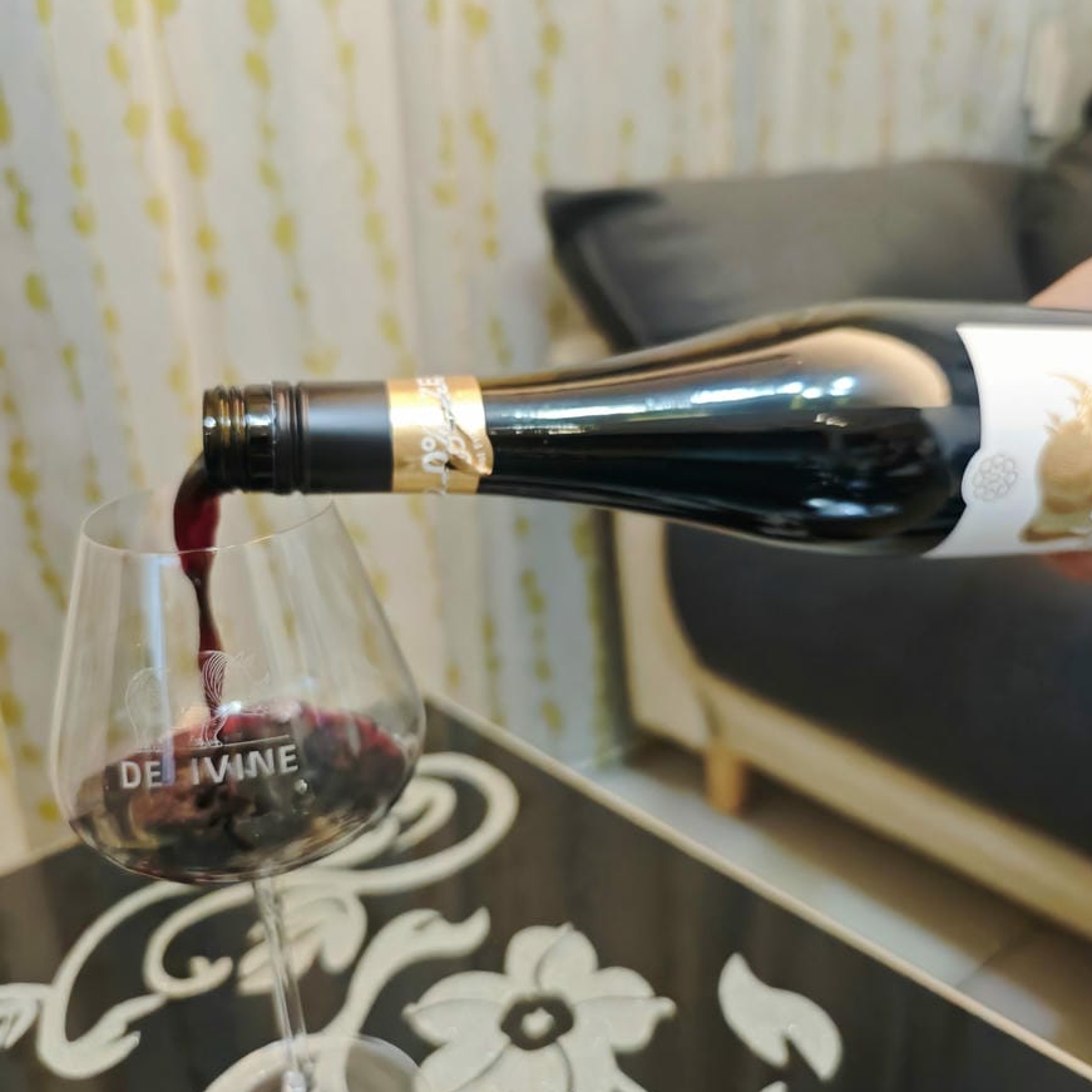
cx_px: 572
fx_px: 999
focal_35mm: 28
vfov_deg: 57.3
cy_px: 558
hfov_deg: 57.3
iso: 3200
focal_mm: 8.72
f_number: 1.63
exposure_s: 1/400
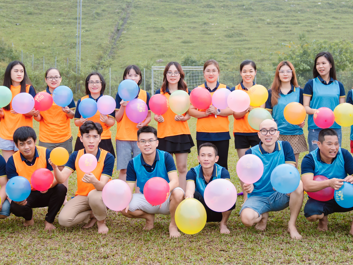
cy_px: 79
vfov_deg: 24.6
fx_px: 602
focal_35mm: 59
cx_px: 195
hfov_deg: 32.7
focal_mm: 32
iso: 400
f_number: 3.2
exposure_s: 1/500
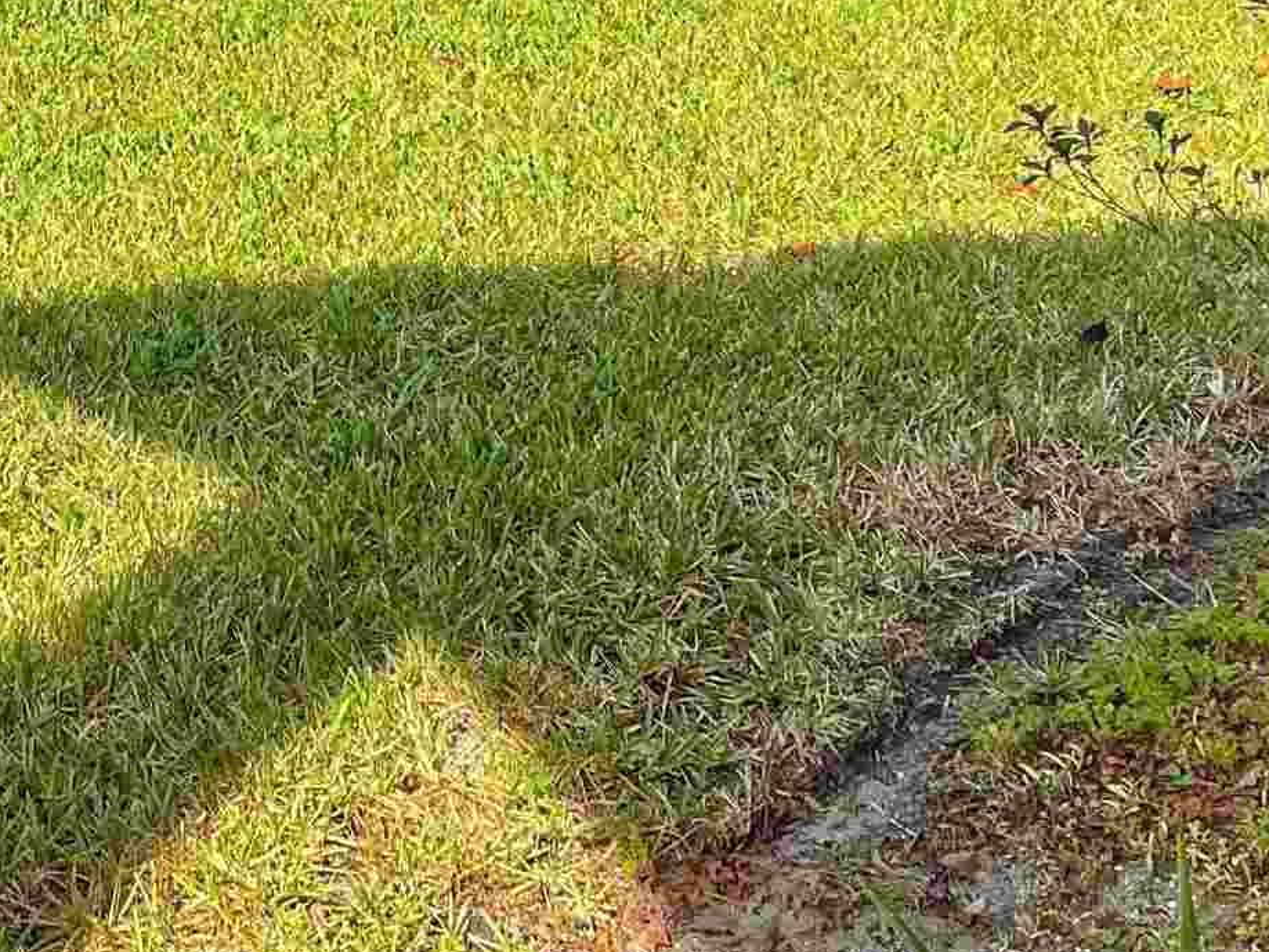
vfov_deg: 15.5
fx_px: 3190
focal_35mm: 87
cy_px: -532
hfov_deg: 21.8
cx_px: 41
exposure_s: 1/1353
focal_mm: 5.1
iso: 32
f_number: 1.6
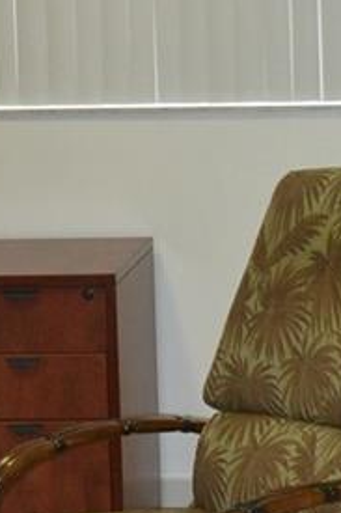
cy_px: 179
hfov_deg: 11.5
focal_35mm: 118
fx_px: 1679
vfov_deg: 17.3
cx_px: 331
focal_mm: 18
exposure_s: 1/60
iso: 1100
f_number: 3.5
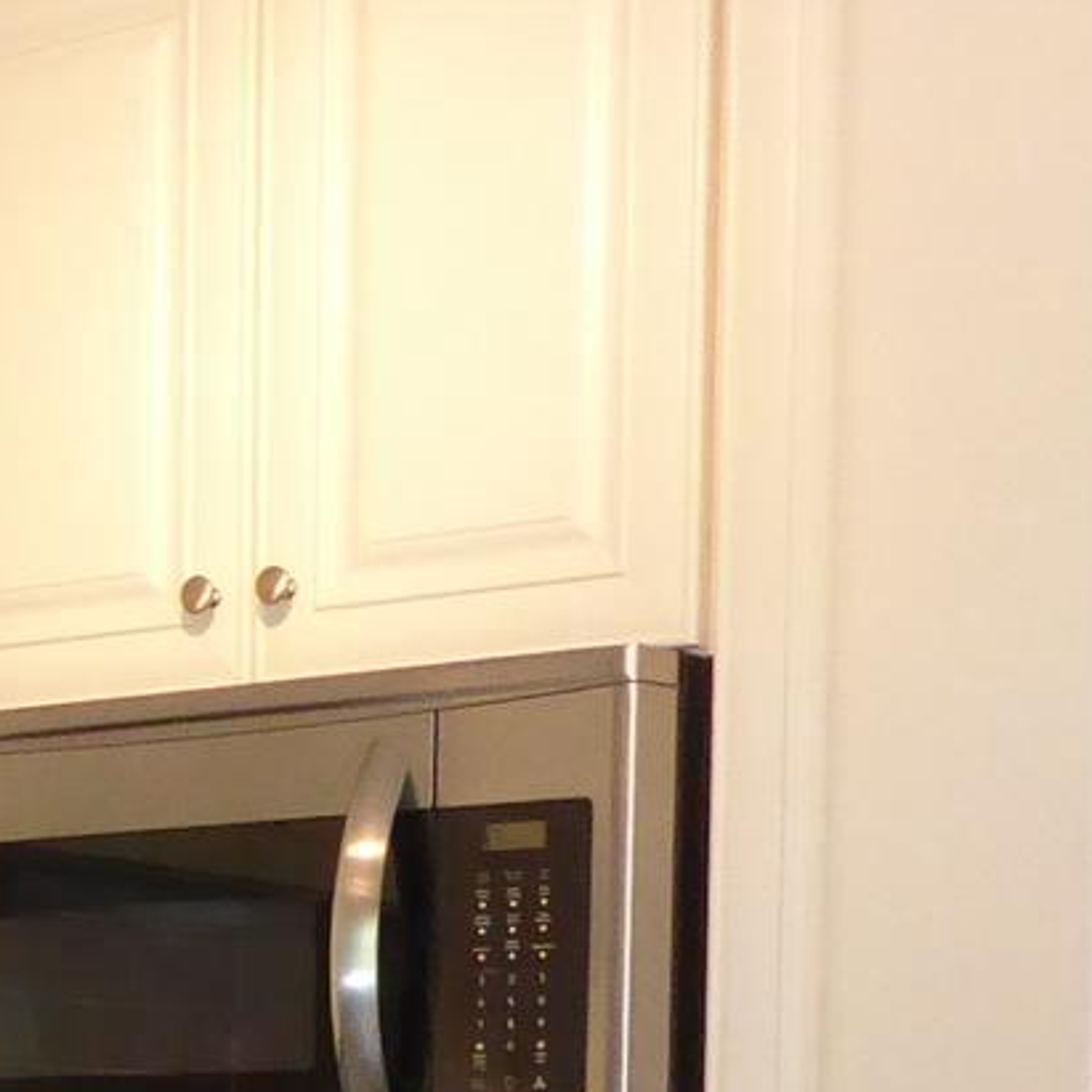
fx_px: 3926
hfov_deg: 15.1
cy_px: 1544
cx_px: -364
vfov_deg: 14.9
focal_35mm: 110
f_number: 3.3
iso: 640
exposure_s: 1/60
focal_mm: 4.3
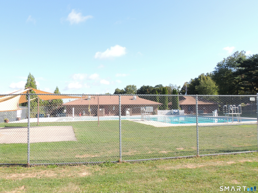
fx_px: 224
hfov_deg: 60.0
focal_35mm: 30
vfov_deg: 46.8
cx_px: 129
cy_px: 96
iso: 100
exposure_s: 1/80
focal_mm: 5.3
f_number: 7.8
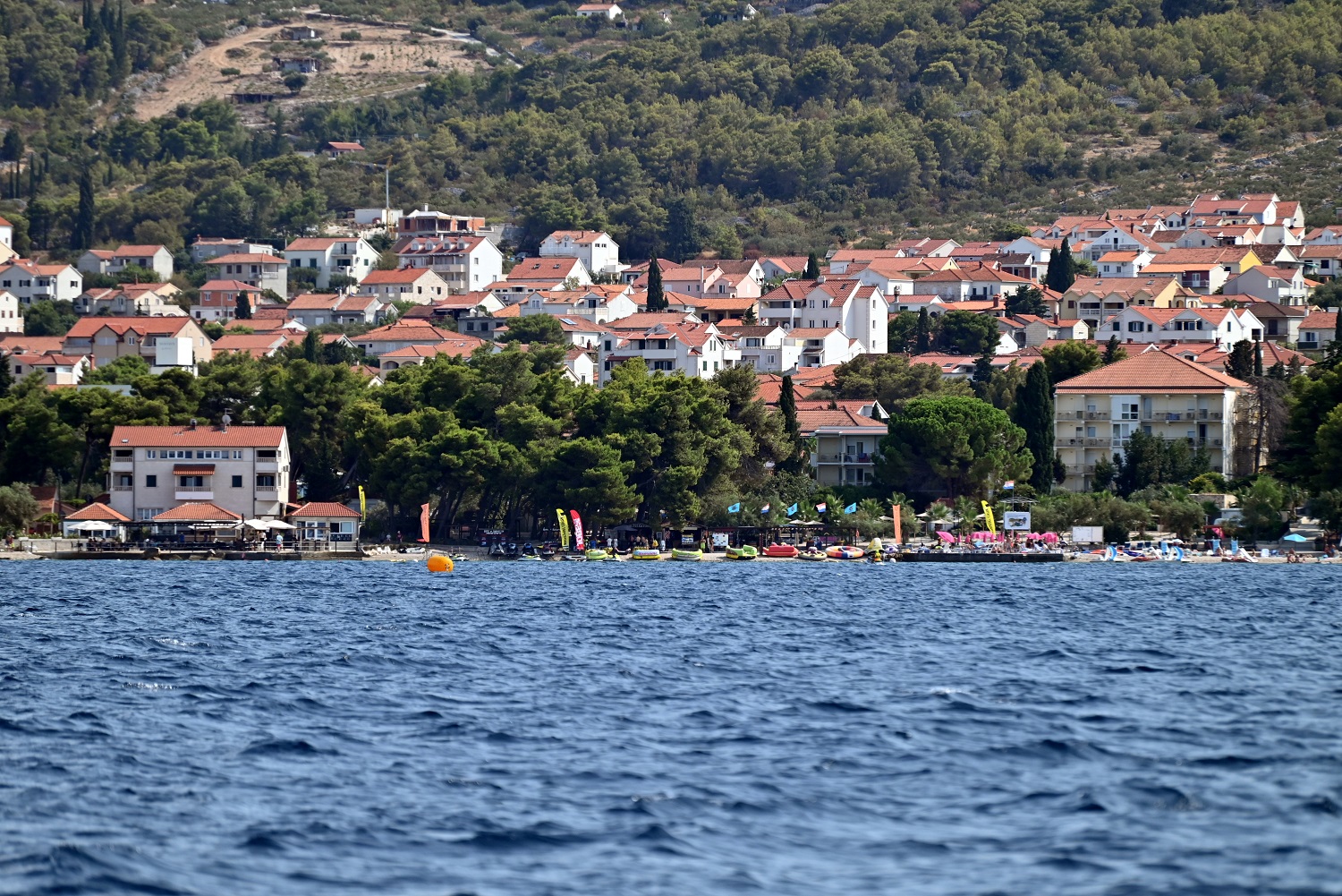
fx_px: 11186
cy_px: 448
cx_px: 671
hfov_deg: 6.9
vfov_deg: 4.6
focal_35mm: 300
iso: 250
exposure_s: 1/1250
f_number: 5.6
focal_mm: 300
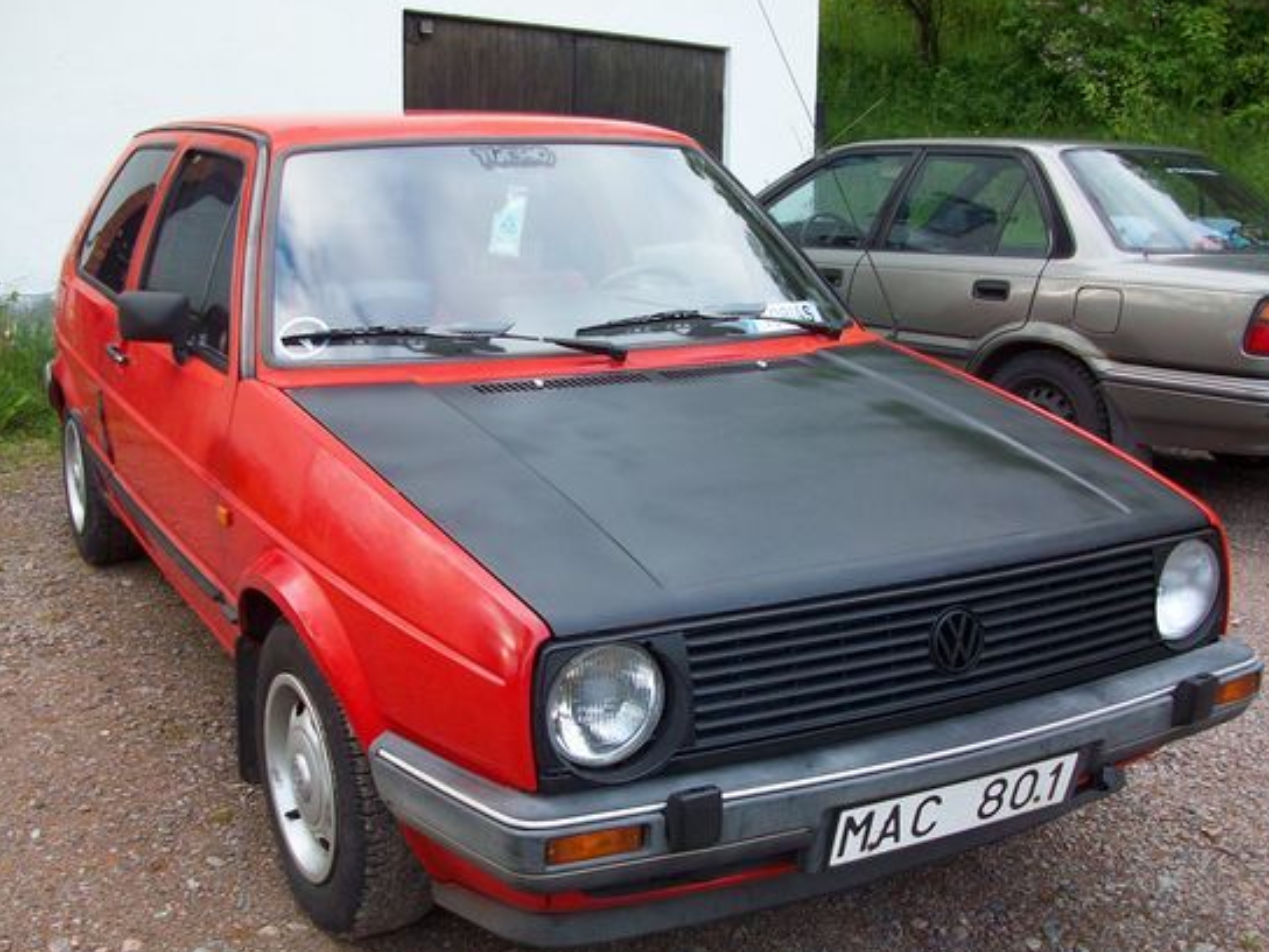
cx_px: 593
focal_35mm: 40
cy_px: 462
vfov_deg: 36.0
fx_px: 1466
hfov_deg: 46.8
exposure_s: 1/66.6
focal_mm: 5.7
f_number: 2.8
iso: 80
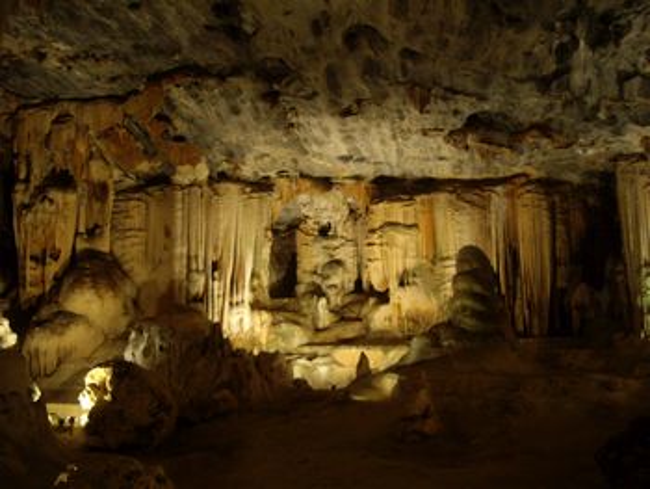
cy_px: 244
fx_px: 714
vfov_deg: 37.8
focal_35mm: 38
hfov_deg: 48.9
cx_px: 325
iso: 200
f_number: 2.7
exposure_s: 1/4
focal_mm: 6.2
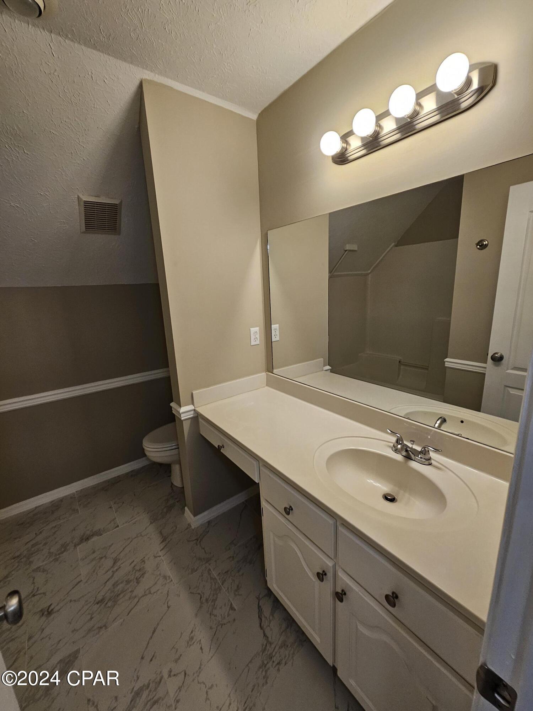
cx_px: 266
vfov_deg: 106.2
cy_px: 356
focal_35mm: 13
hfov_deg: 89.9
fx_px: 267
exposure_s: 1/60
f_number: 2.2
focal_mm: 2.2
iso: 125
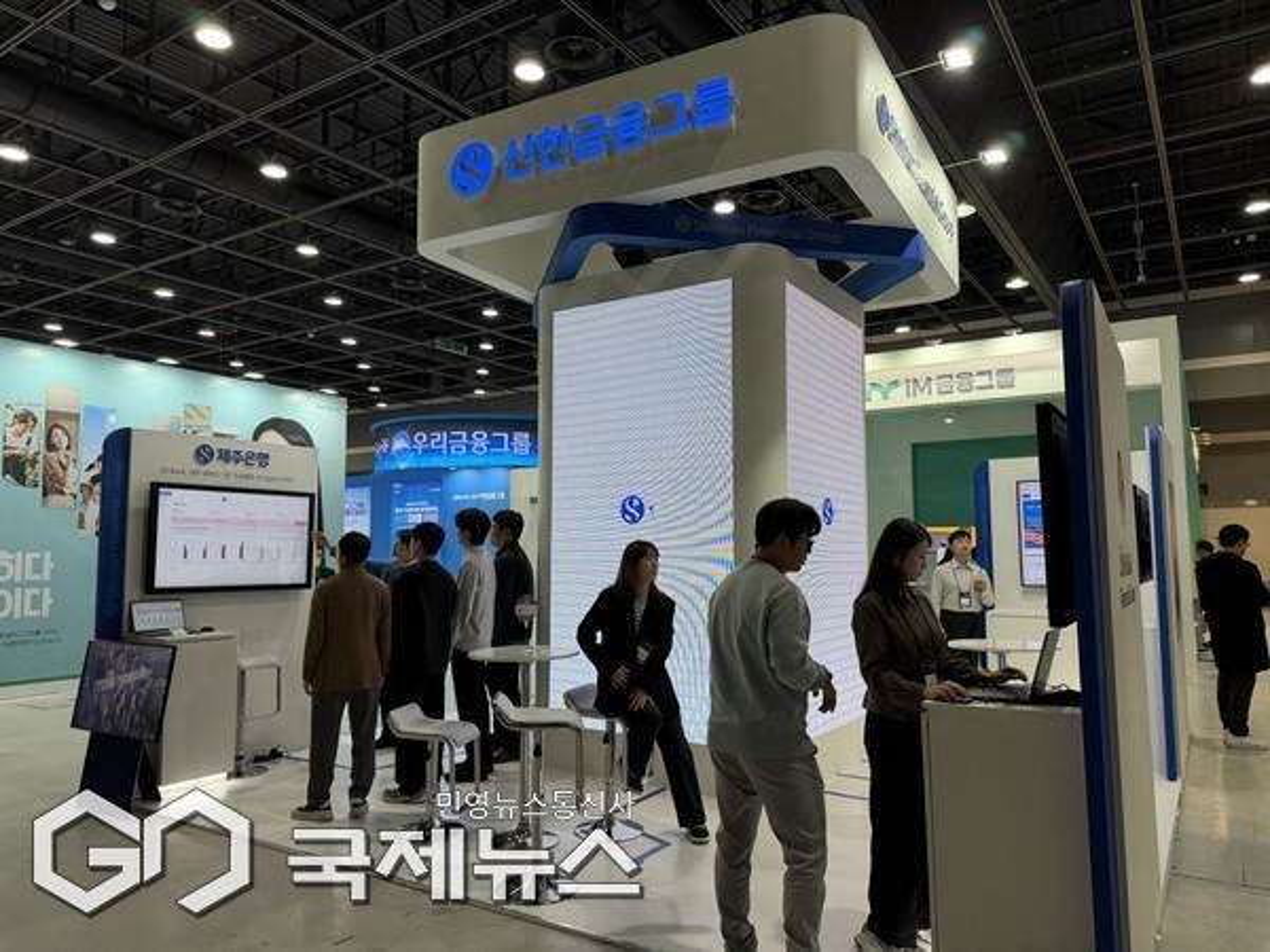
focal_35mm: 24
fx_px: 881
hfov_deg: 71.6
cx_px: 635
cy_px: 476
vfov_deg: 56.8
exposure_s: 1/204
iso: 125
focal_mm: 6.76
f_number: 1.78
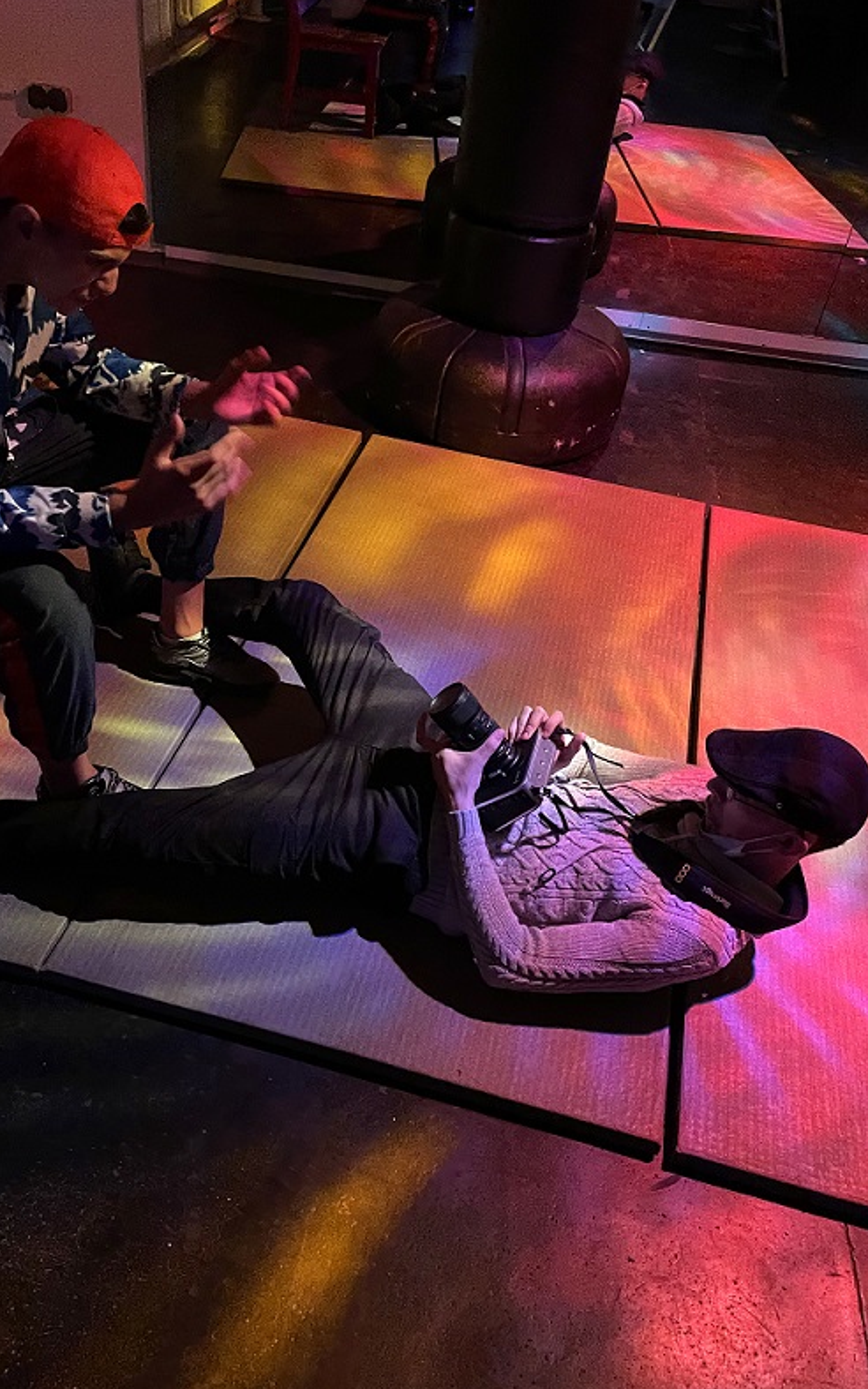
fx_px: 1060
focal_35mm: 28
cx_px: 409
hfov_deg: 44.5
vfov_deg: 66.5
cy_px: 697
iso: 800
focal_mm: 4.2
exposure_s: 1/25
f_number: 1.6
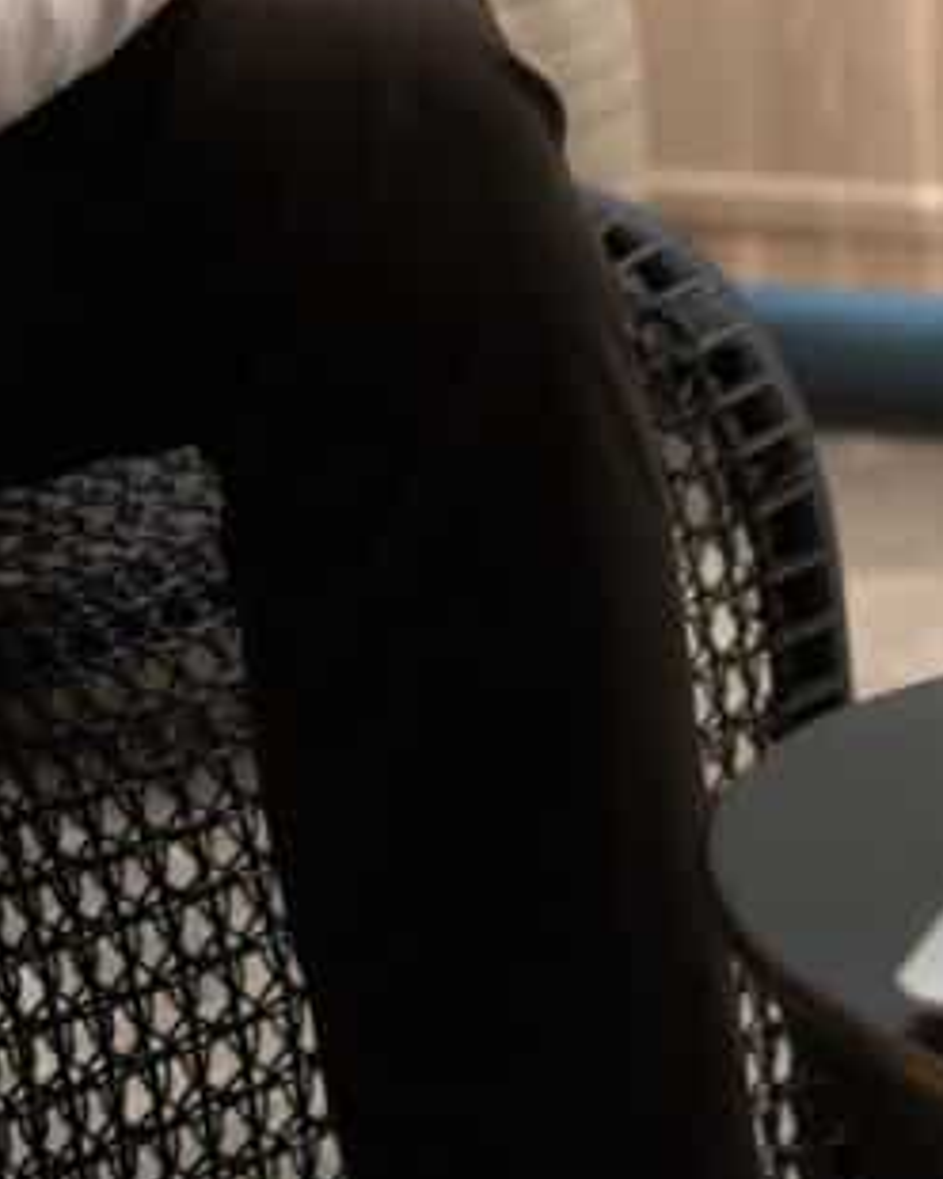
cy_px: -711
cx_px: -494
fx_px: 5686
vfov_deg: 11.3
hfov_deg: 9.2
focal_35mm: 163
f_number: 2.8
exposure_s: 1/160
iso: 640
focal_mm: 35
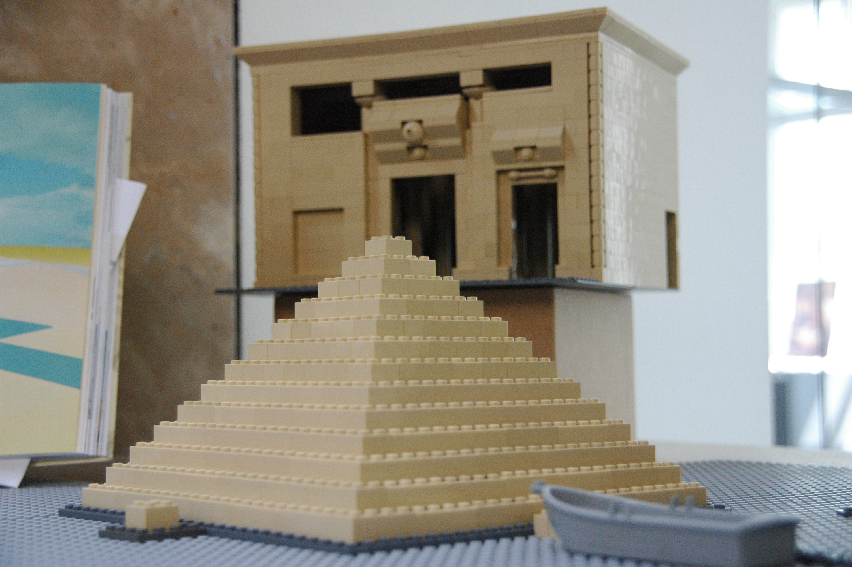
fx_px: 1490
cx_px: 426
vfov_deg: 21.5
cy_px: 284
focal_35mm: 63
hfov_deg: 31.9
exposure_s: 1/100
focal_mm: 42
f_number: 4.8
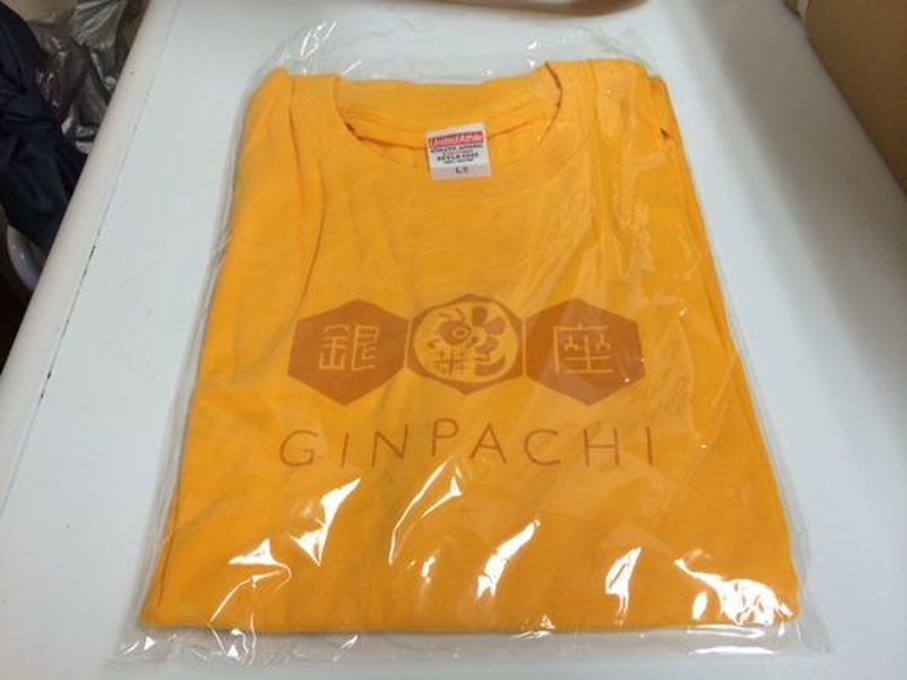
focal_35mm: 30
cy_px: 340
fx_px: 786
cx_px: 454
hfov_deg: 60.0
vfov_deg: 46.8
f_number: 2.2
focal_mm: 4.12
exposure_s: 1/40
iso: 40
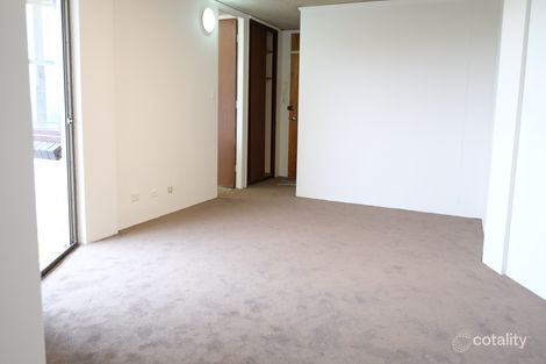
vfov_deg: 47.9
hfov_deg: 67.4
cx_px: 273
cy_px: 182
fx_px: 409
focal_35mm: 27
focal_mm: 18
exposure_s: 1/13
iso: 200
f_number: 2.8
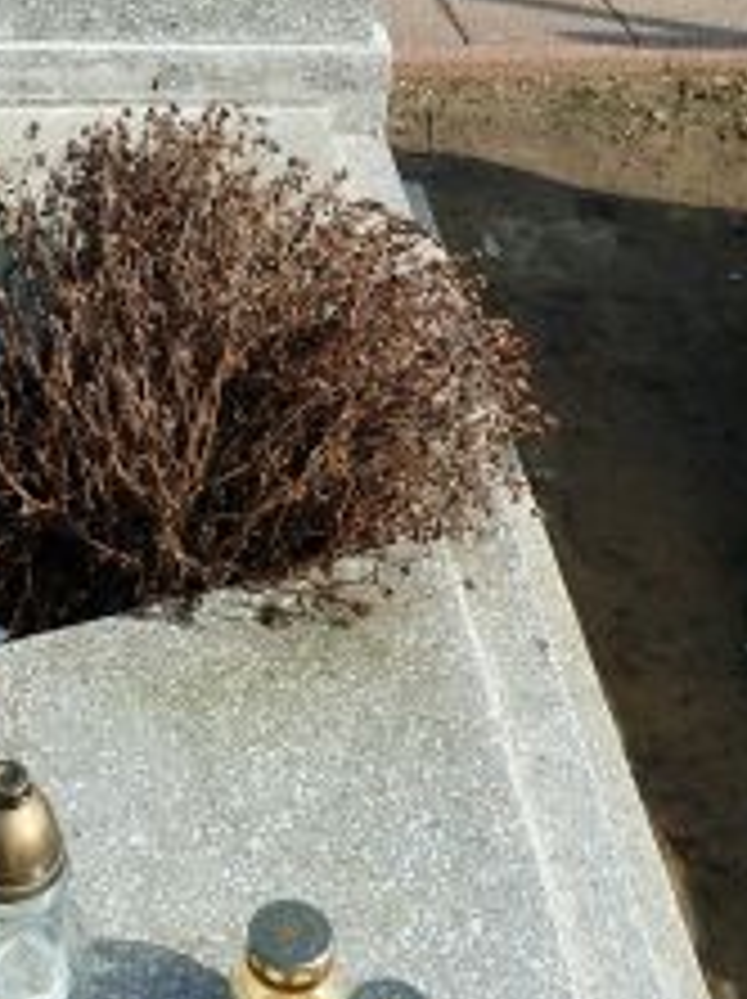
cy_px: 207
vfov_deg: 29.2
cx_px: 94
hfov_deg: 22.1
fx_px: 1874
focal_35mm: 65
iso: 80
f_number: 4
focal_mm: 5
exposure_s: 1/500
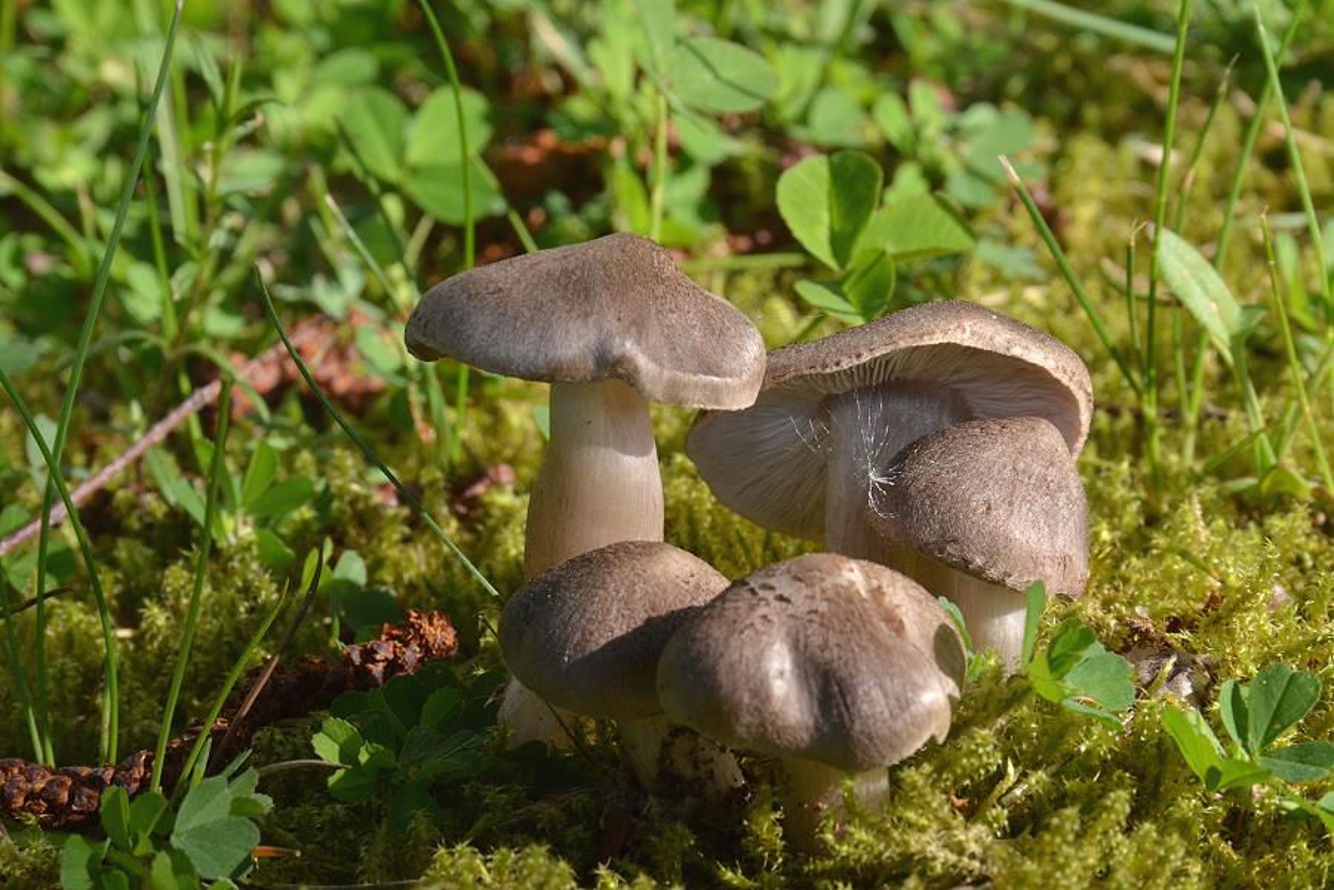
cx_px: 667
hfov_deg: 6.9
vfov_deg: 4.6
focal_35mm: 300
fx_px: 11116
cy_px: 445
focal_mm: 200
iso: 800
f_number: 20
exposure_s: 1/250
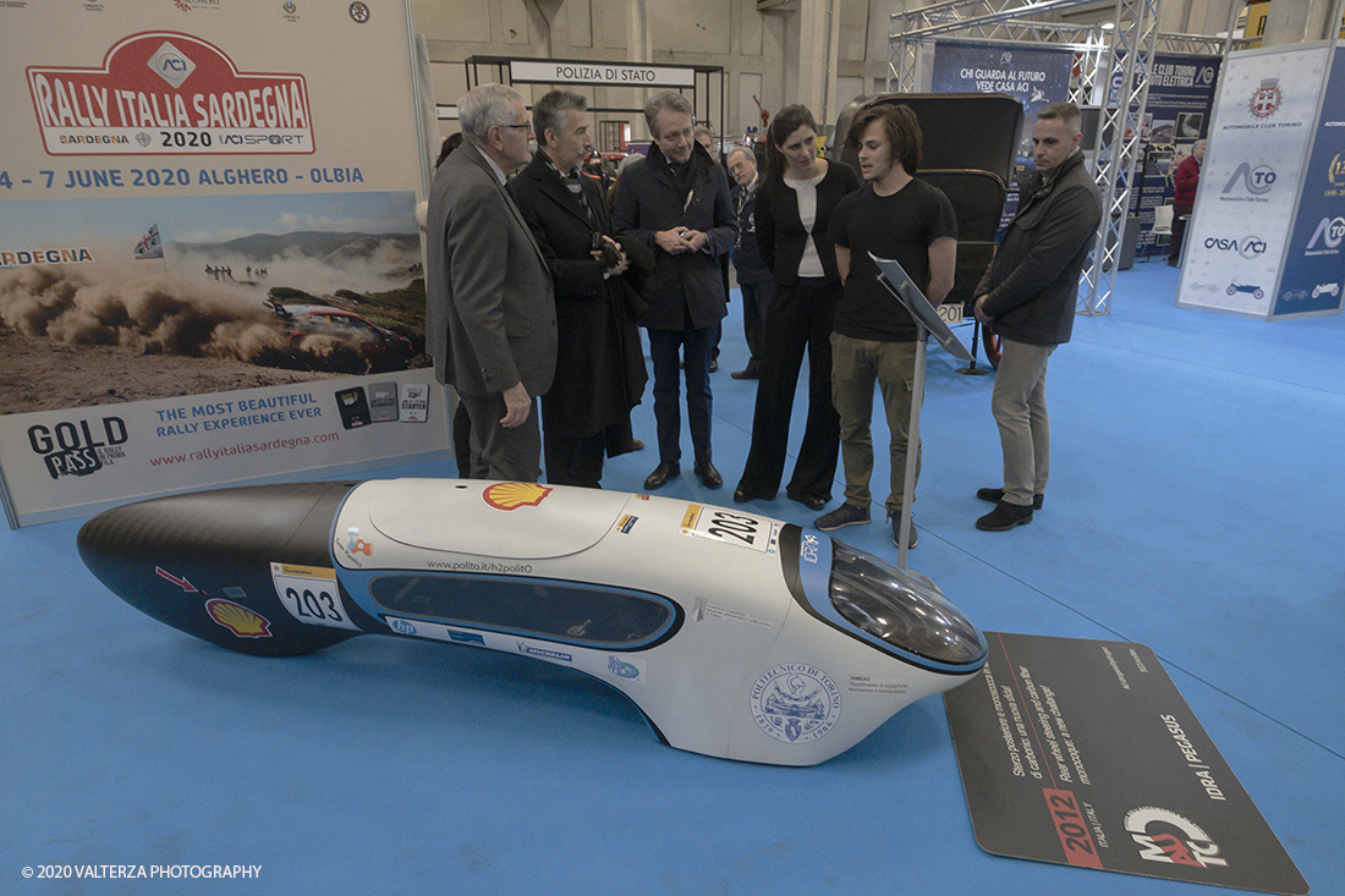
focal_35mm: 22
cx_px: 672
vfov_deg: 57.2
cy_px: 448
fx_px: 822
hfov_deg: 78.6
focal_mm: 14.5
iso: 6400
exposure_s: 1/125
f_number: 6.4
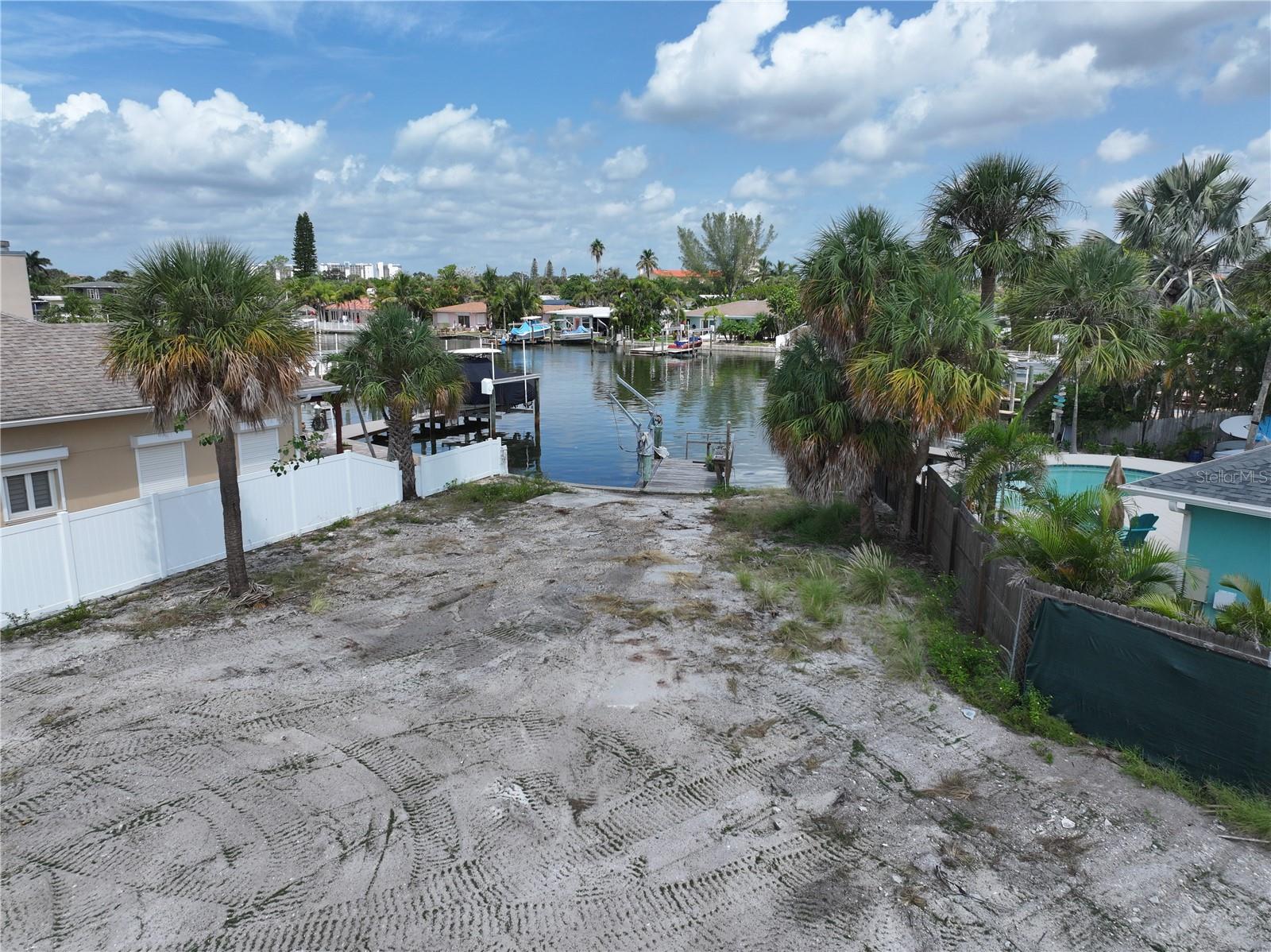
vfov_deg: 56.8
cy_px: 476
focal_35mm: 24
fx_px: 881
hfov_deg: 71.6
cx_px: 636
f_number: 2.8
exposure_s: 1/2000
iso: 100
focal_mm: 12.29
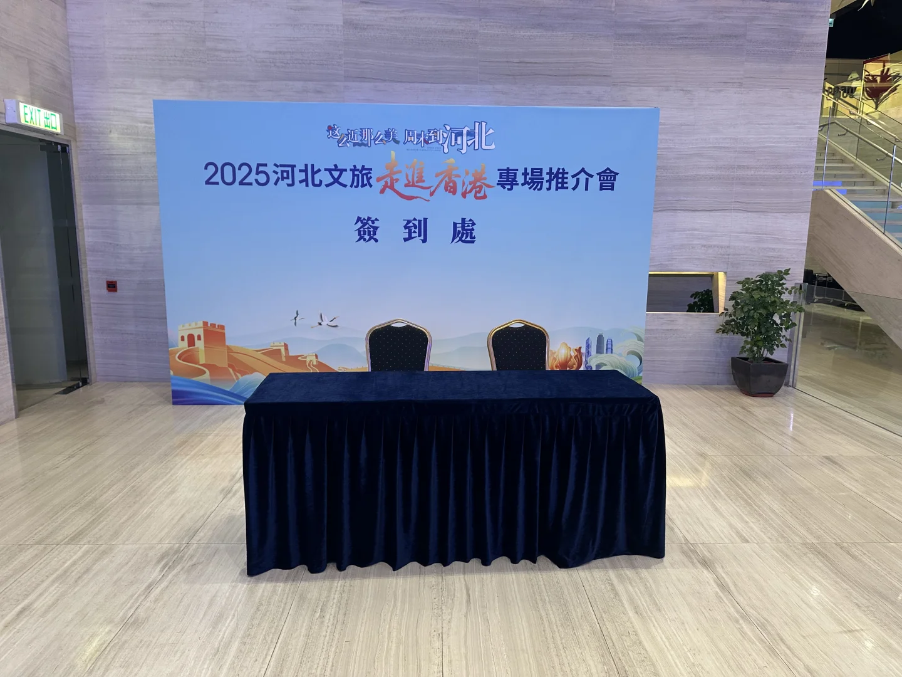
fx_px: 625
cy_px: 338
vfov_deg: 56.8
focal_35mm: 24
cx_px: 451
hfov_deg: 71.6
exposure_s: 1/50
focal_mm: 6.86
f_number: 1.78
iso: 125
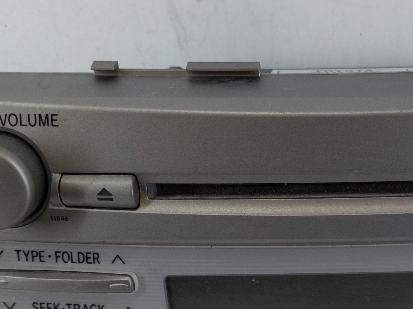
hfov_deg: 30.8
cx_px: 337
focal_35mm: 61
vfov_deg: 23.6
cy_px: 251
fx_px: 728
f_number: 1.73
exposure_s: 1/110
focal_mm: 4.38
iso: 55
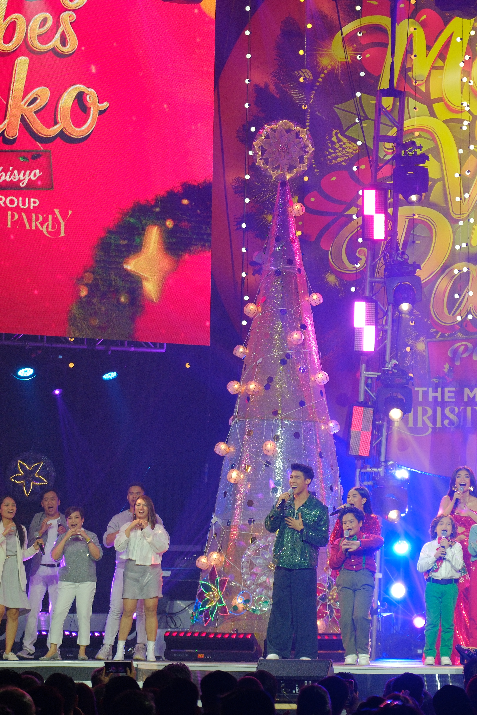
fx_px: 2762
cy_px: 355
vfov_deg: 14.8
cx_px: 478
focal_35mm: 139
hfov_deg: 9.8
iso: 800
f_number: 2.8
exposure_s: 1/400
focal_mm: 61
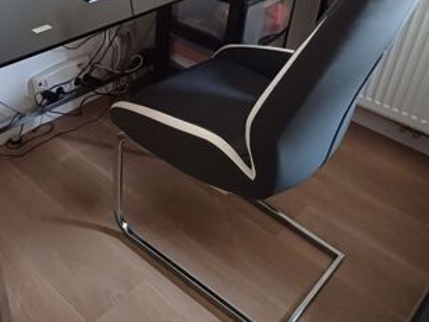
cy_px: 89
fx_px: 483
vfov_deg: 36.1
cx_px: 163
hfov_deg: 47.5
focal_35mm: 39
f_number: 1.8
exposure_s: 1/20
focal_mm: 4.65
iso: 1000
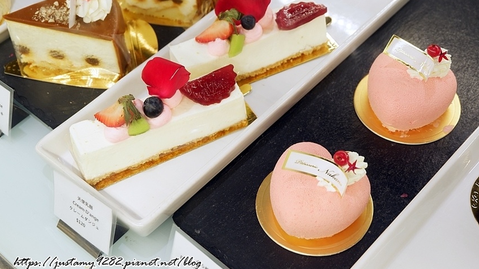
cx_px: 239
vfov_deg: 20.0
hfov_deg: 34.9
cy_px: 116
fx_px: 762
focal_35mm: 60
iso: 500
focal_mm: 38.7
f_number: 5.3
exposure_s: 1/80
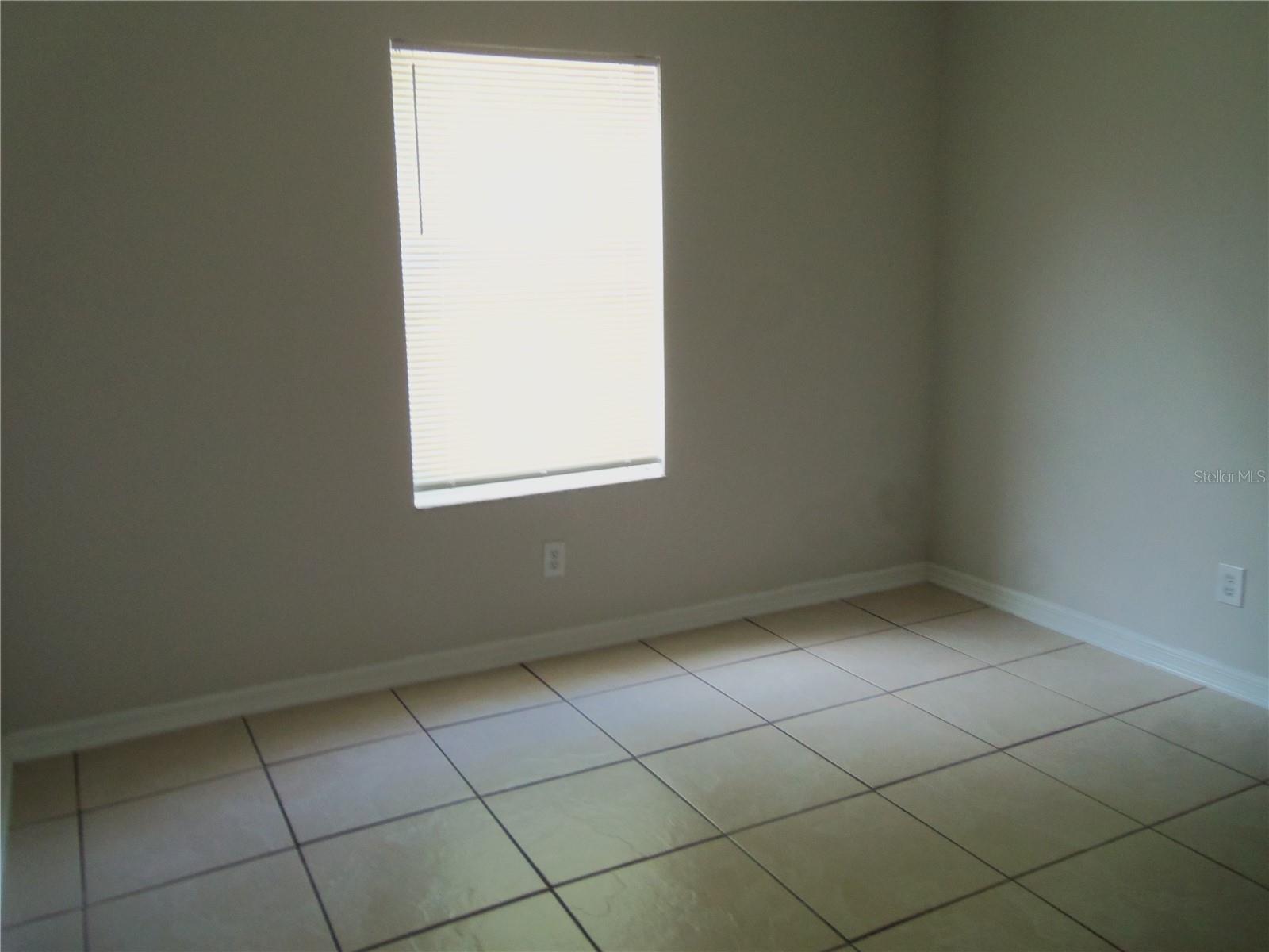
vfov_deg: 49.7
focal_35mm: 28
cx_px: 634
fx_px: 1026
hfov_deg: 63.4
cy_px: 476
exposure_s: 1/40
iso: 250
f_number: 3.9
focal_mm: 5.1
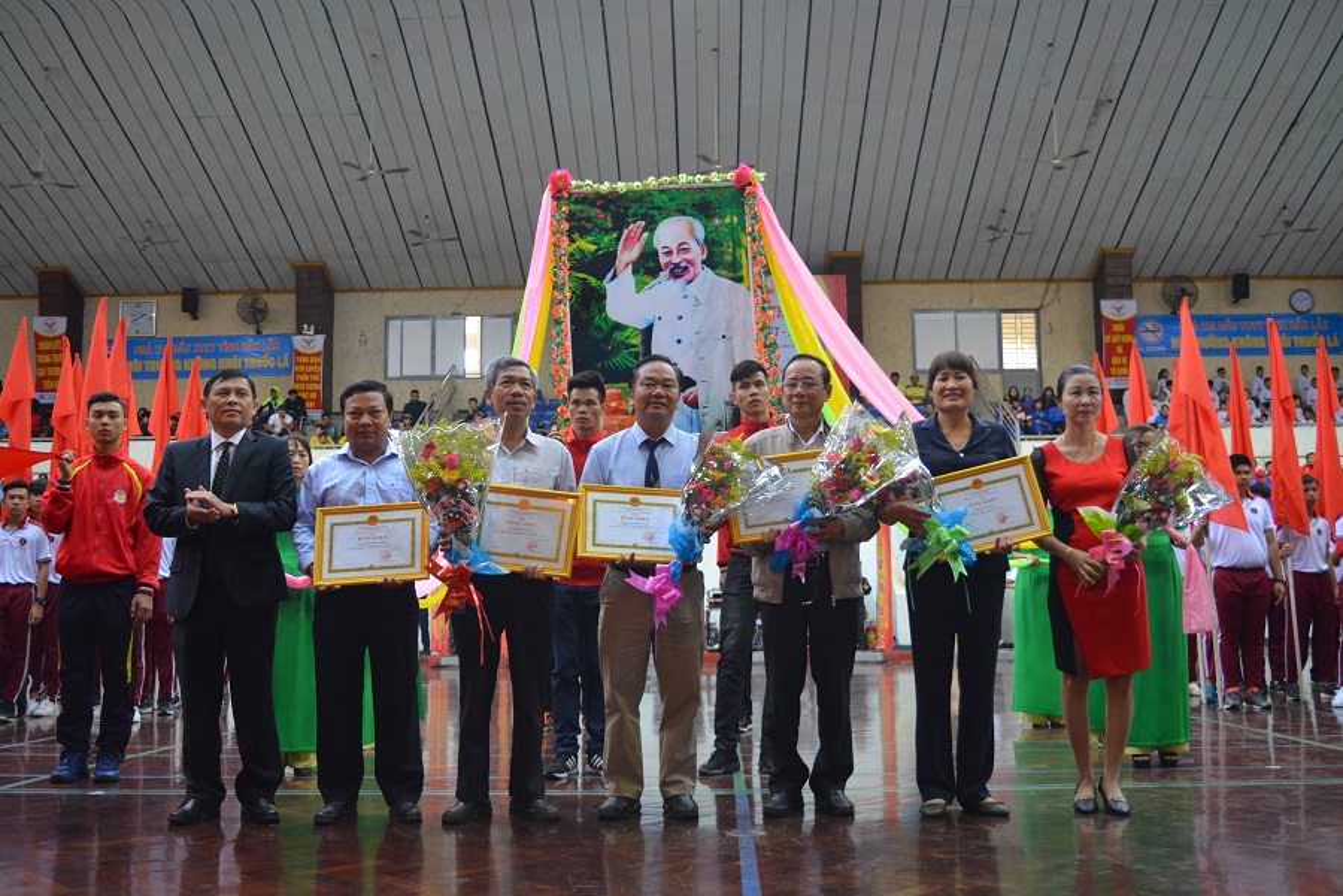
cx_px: 672
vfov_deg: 36.9
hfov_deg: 53.1
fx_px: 1343
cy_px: 448
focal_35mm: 36
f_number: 4
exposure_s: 1/80
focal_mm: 24
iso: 1600
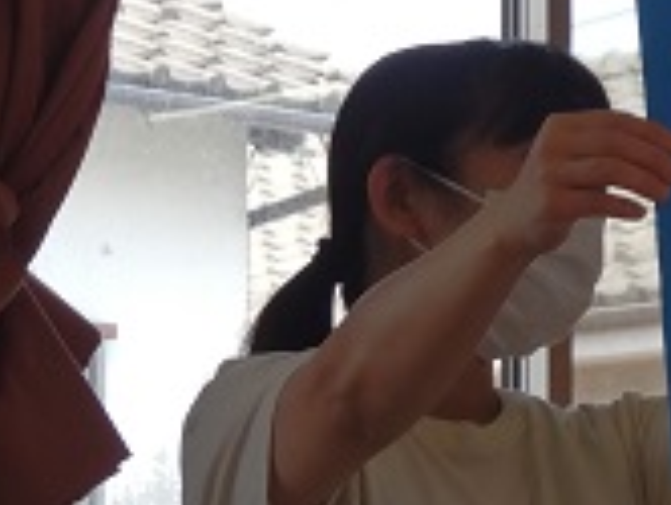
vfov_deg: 4.1
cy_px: 513
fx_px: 7066
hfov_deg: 5.4
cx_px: 509
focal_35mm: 364
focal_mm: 18.1
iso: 125
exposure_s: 1/125
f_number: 4.8
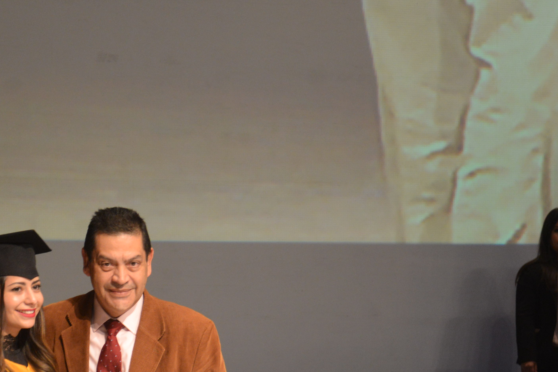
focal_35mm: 111
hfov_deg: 18.4
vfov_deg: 12.2
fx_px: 1721
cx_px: 210
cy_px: 361
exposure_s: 1/30
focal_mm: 52
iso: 1600
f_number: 4.2
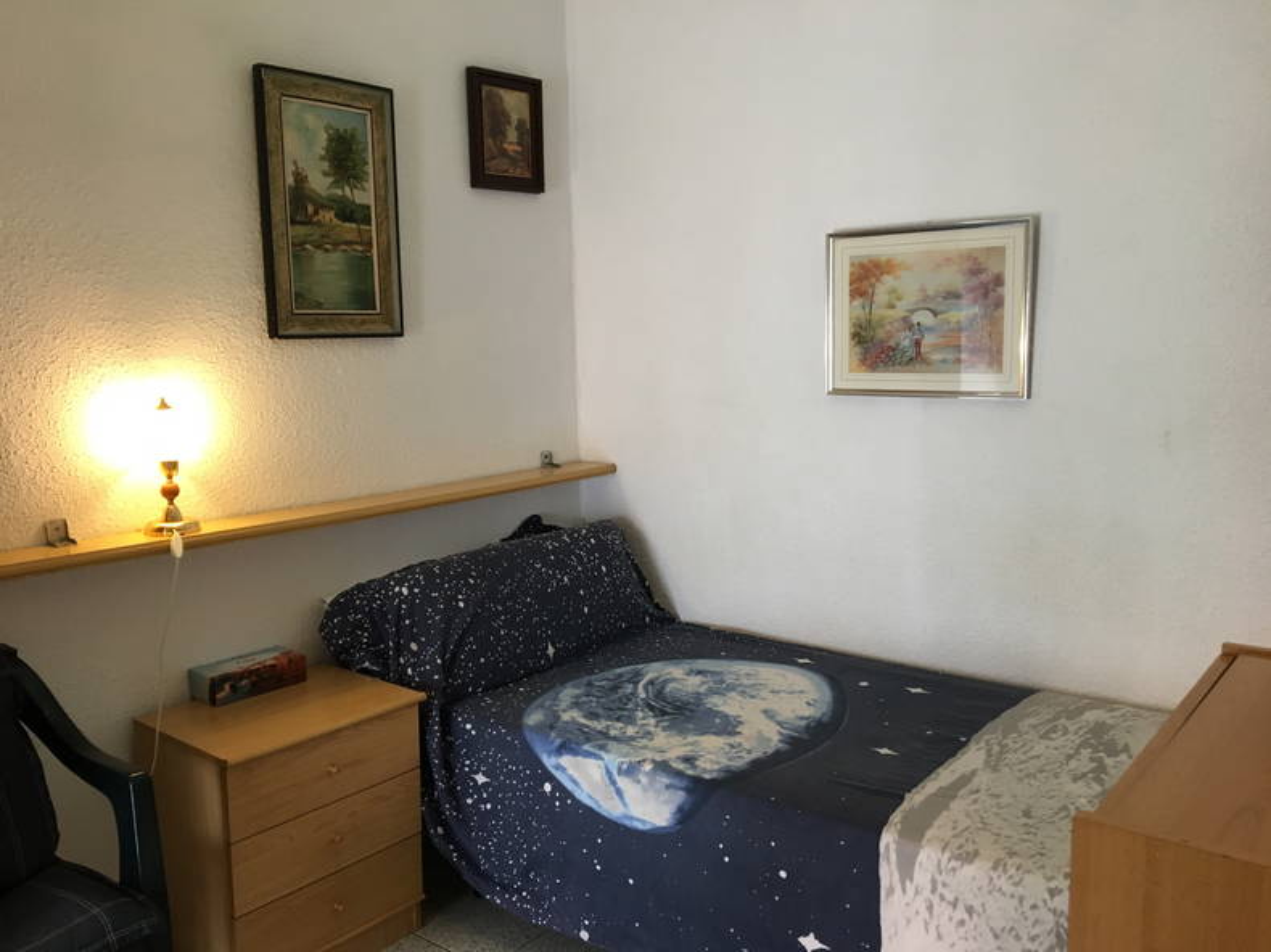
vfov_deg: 48.2
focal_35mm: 29
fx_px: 1064
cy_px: 476
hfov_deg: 61.7
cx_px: 636
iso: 125
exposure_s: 1/33
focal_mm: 4.15
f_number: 2.2
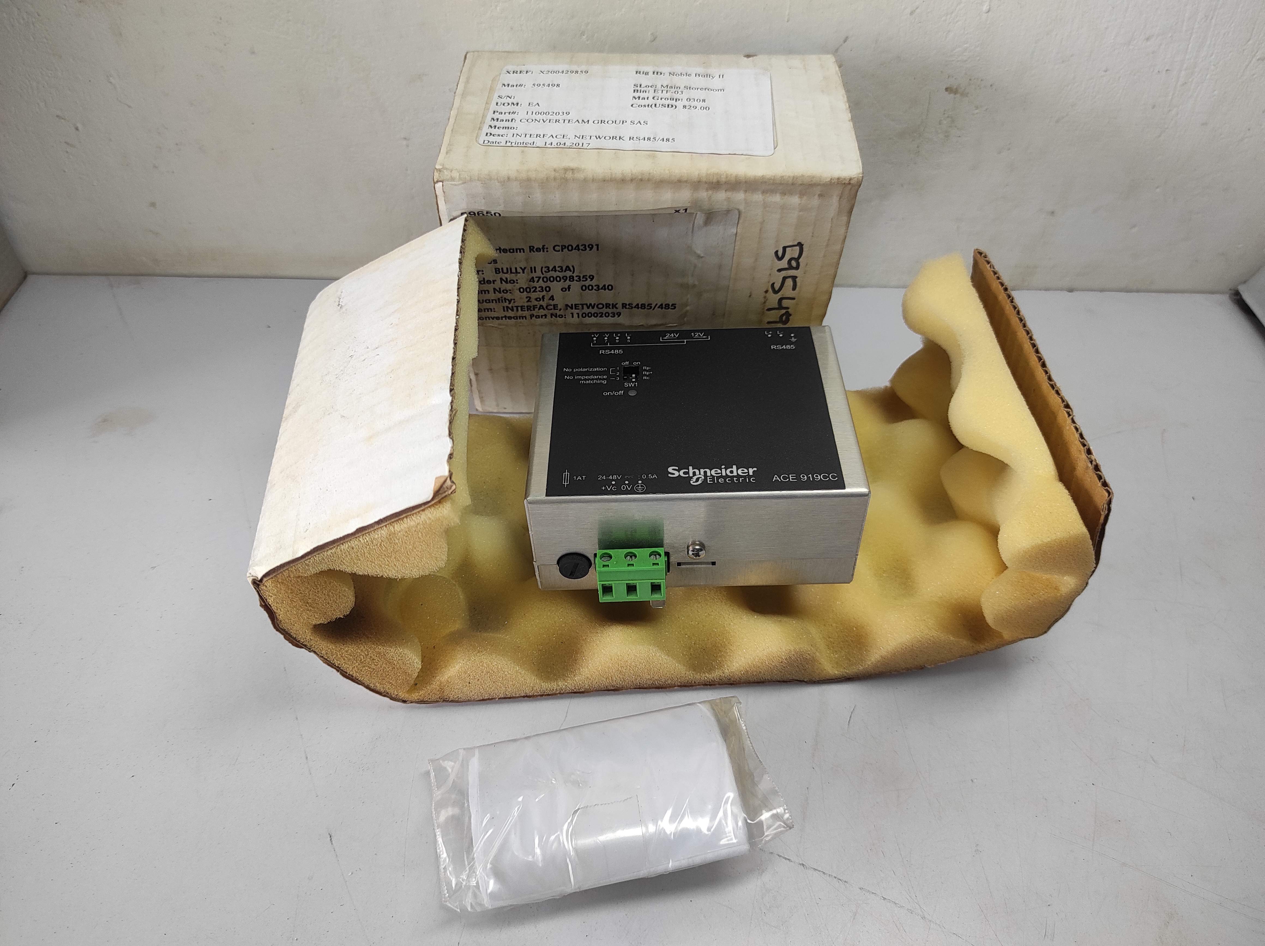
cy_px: 473
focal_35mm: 25
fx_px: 913
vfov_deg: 54.8
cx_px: 632
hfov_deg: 69.4
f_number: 1.89
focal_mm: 5.43
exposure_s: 1/100
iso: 141
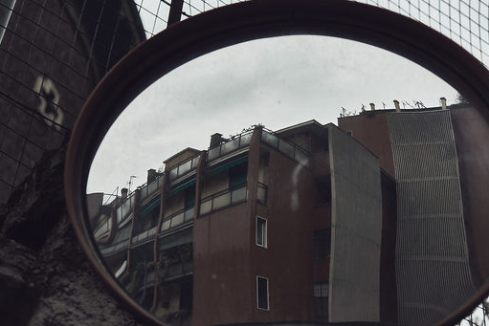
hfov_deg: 23.1
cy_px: 183
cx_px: 285
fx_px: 1196
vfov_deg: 15.5
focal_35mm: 88
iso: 500
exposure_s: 1/40
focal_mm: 50
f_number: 4
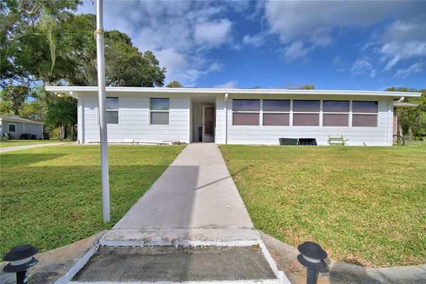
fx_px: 177
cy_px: 142
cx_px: 213
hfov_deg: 100.4
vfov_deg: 77.2
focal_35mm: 15
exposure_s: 1/1600
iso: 100
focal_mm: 10
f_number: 4.5
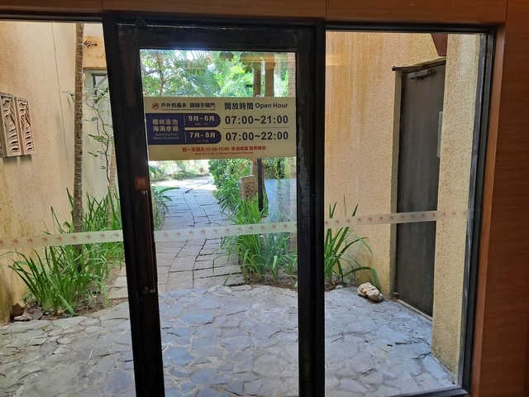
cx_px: 264
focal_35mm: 24
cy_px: 198
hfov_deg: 71.6
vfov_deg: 56.8
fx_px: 367
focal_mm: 5.23
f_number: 1.8
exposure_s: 1/60
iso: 100
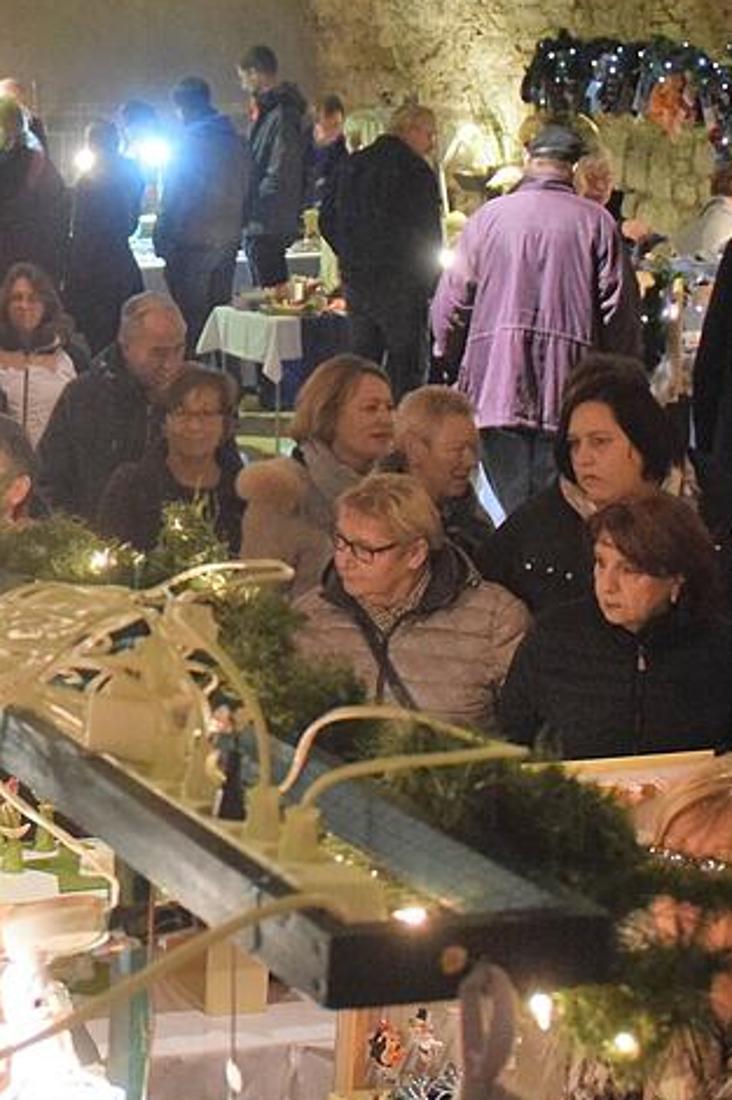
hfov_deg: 15.4
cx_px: -105
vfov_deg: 23.5
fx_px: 2629
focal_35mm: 86
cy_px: 365
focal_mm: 25
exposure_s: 1/80
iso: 3200
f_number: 4.5
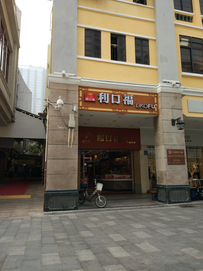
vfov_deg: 63.4
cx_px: 102
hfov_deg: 49.7
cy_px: 136
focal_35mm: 28
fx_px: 219
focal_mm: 4.26
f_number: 2
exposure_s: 1/256
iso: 100
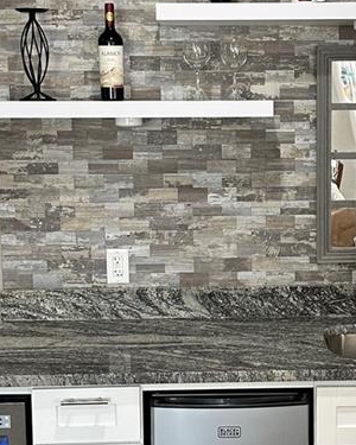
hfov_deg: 20.3
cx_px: 262
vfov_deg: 25.4
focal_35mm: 75
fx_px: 988
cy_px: 225
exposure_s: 1/60
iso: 200
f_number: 1.78
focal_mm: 6.86
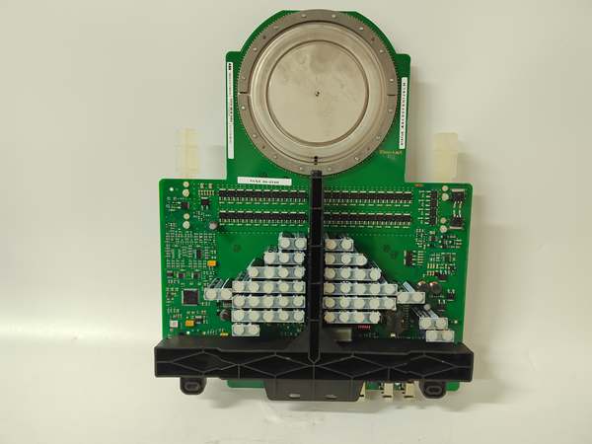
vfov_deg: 58.9
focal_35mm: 23
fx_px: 393
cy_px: 222
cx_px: 296
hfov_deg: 73.9
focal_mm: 5.52
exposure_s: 1/60
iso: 1975
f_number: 1.9
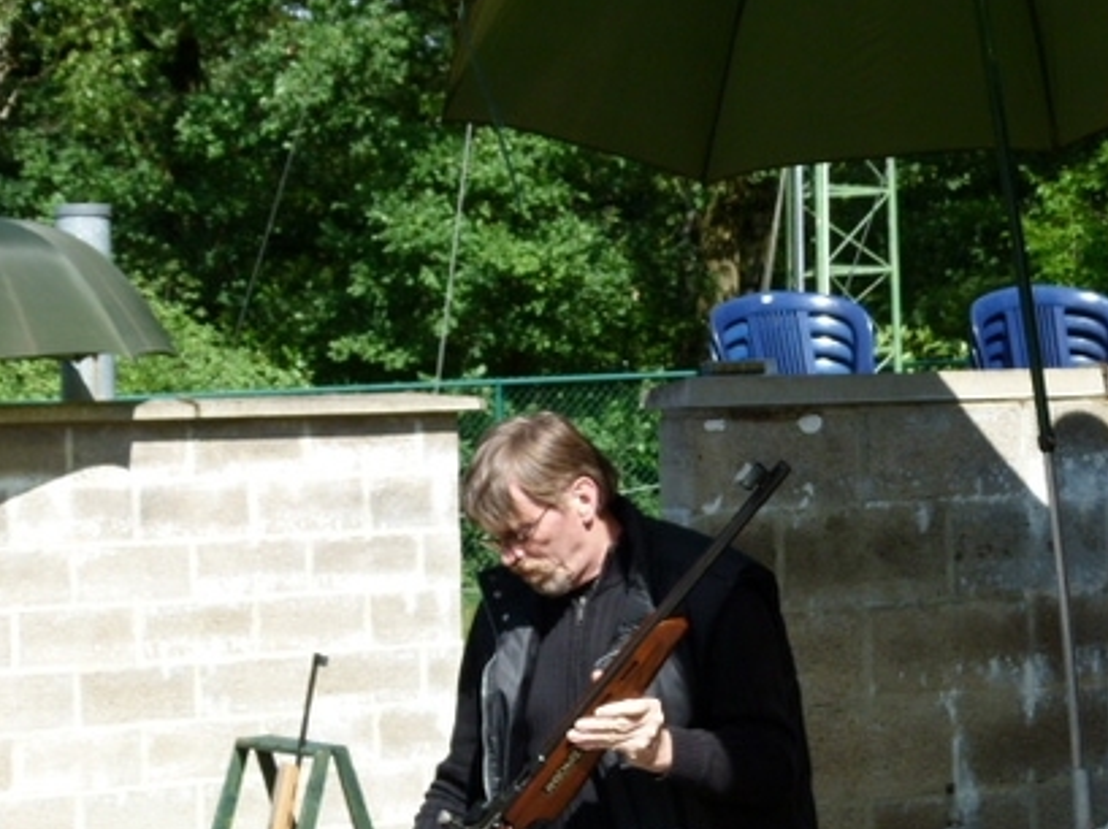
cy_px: 414
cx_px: 786
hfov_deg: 20.8
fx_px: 3006
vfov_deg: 15.7
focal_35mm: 94
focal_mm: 11.6
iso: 100
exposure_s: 1/400
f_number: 4
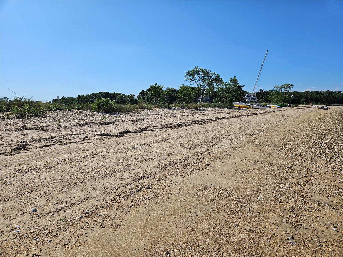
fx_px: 228
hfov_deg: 73.9
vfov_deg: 58.9
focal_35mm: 23
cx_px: 172
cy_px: 128
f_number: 1.8
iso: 25
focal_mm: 5.4
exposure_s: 1/4222
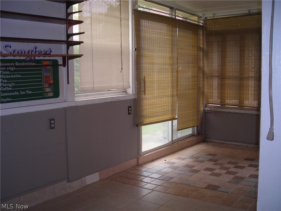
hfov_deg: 49.0
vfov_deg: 37.7
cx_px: 140
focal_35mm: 38
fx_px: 308
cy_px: 106
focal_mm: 6.3
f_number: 3.2
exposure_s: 1/30
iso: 50
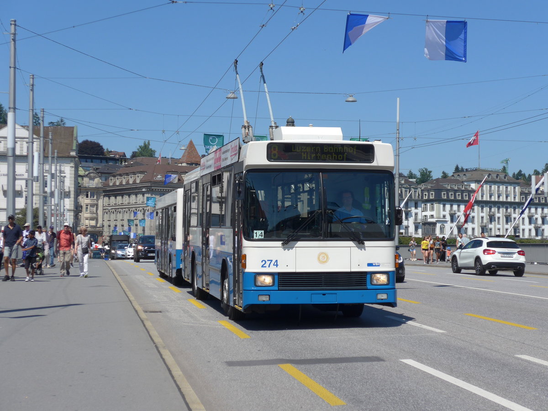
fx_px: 1108
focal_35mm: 70
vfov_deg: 21.0
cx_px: 274
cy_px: 206
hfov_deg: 27.8
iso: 80
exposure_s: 1/1000
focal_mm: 14.2
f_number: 4.1
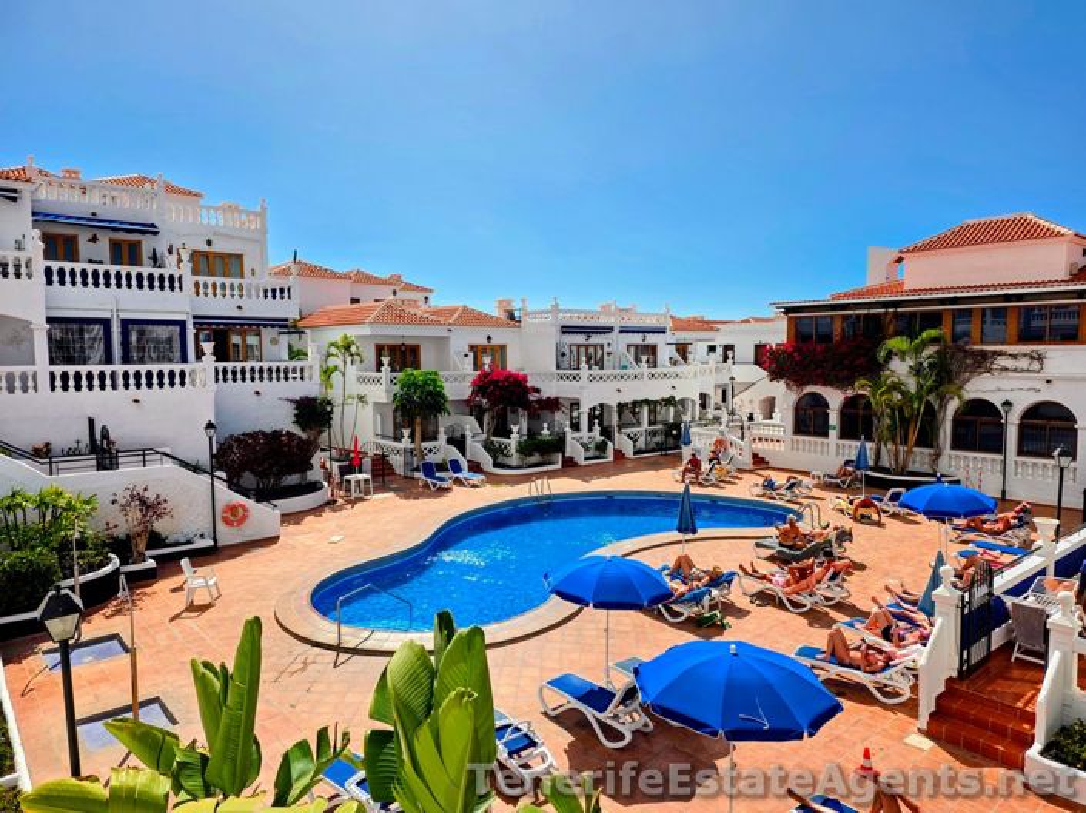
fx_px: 721
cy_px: 406
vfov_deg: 58.8
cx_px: 543
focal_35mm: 23
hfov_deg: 74.0
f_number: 1.7
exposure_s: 1/7944
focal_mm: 6.25
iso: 40
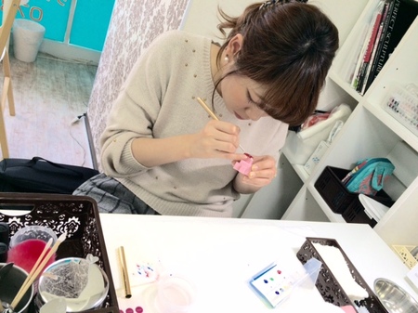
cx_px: 209
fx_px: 350
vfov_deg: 48.2
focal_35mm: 29
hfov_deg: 61.7
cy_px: 156
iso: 64
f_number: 2.2
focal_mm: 4.15
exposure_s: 1/120
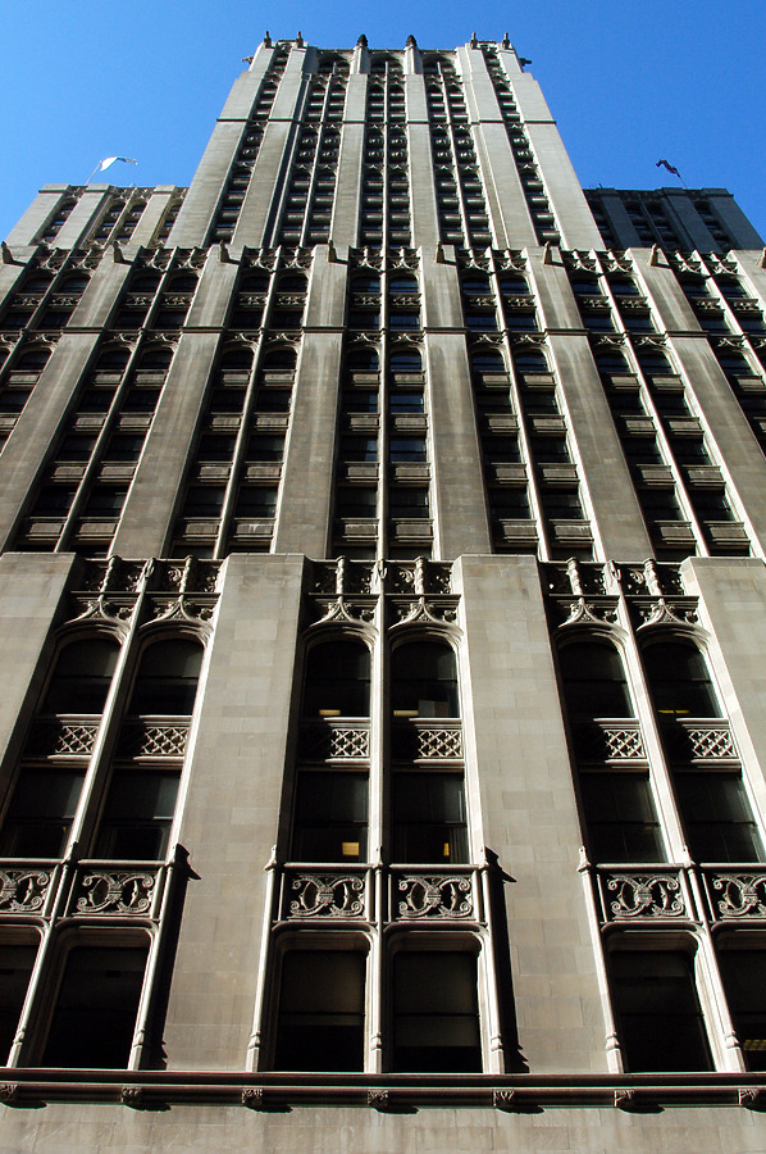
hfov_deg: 43.5
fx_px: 960
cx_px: 383
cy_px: 577
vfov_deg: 62.0
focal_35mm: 30
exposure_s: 1/500
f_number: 11
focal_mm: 20
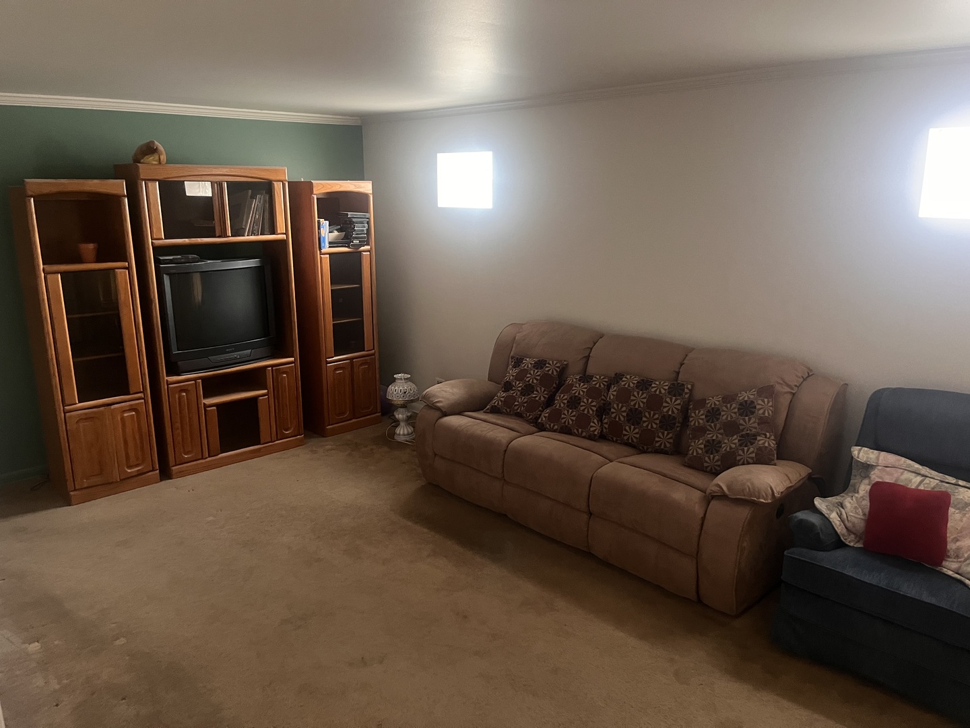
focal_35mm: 26
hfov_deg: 67.3
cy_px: 364
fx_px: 729
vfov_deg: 53.1
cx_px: 485
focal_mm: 5.1
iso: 640
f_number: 1.6
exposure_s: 1/31
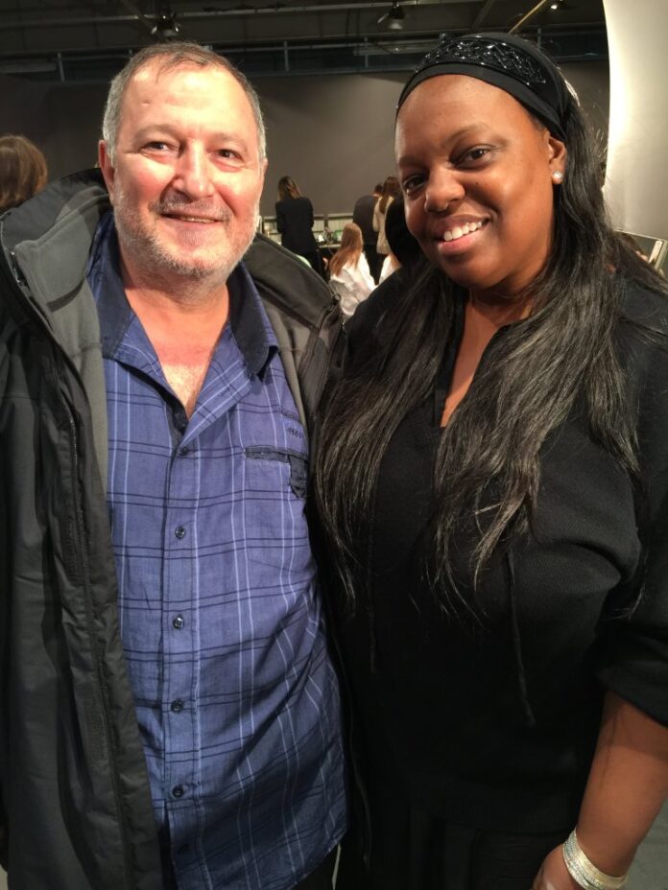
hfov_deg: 48.2
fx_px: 746
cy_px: 445
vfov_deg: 61.7
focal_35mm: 29
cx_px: 334
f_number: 2.2
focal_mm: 4.15
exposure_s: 1/30
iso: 40
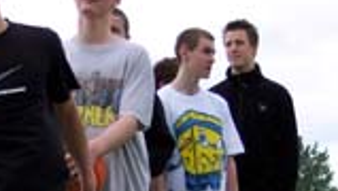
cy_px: 244
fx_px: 1409
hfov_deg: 13.7
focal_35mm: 157
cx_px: 145
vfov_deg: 7.7
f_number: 3.4
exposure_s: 1/700
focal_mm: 10.7
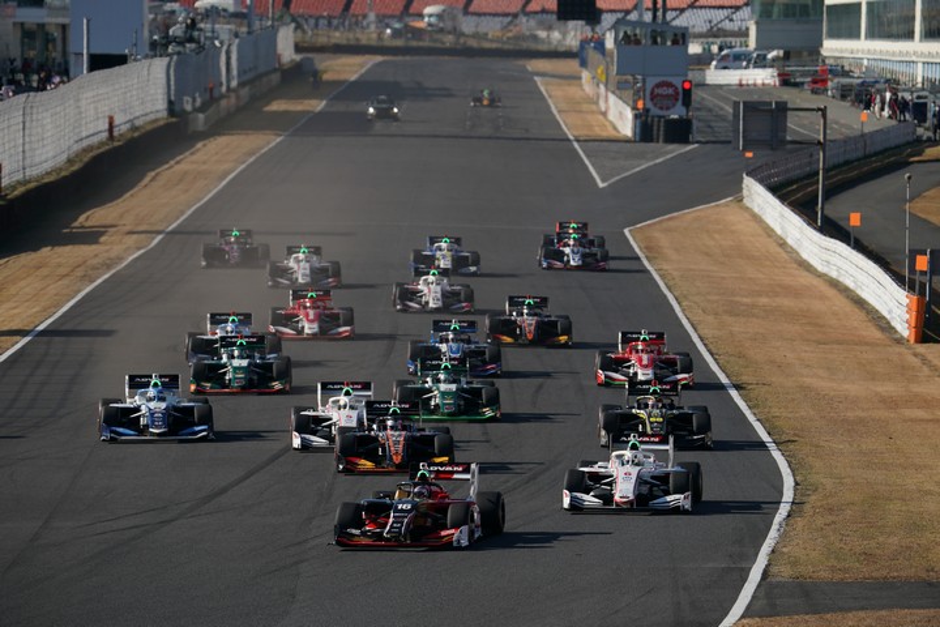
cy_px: 314
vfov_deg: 3.4
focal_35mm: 400
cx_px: 470
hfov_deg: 5.2
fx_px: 10444
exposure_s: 1/800
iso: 200
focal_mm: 400
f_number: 8
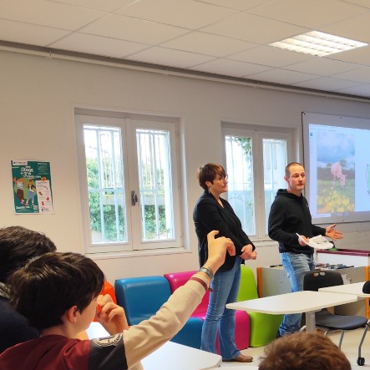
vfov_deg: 33.8
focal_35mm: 49
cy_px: 288
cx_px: 356
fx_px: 593
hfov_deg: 32.3
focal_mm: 6.14
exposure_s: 1/50
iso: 160
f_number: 1.65
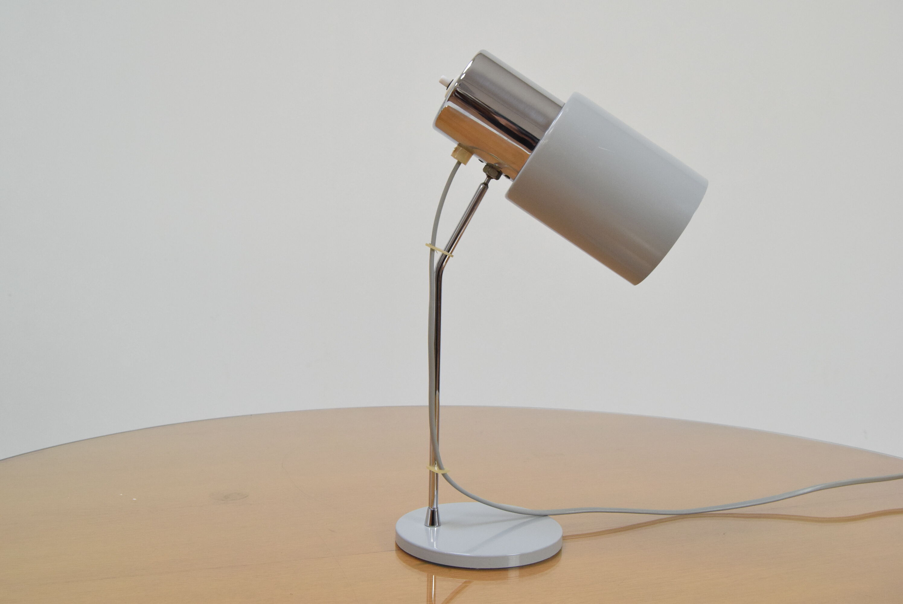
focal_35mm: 39
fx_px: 979
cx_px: 452
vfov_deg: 34.3
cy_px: 302
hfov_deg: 49.5
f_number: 7.1
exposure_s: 1/200
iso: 1600
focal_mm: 26
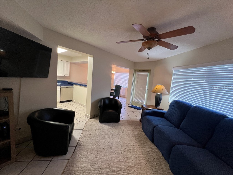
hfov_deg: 106.2
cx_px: 116
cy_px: 88
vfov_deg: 89.9
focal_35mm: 13
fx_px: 88
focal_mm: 1.57
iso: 250
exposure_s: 1/60
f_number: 1.8
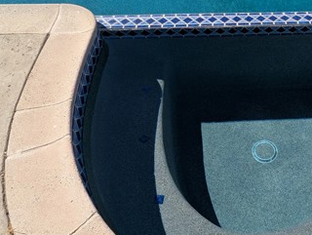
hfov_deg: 52.9
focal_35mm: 32
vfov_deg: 44.2
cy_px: 133
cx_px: 251
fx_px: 289
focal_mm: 2.35
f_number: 2.2
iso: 50
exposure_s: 1/2000
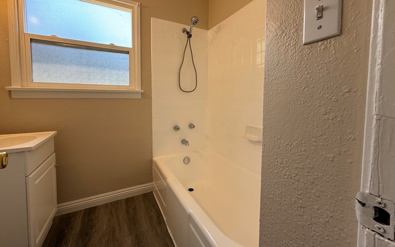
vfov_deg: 74.3
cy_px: 105
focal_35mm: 15
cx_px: 197
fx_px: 161
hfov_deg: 101.5
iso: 100
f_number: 2.2
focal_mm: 2.22
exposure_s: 1/120
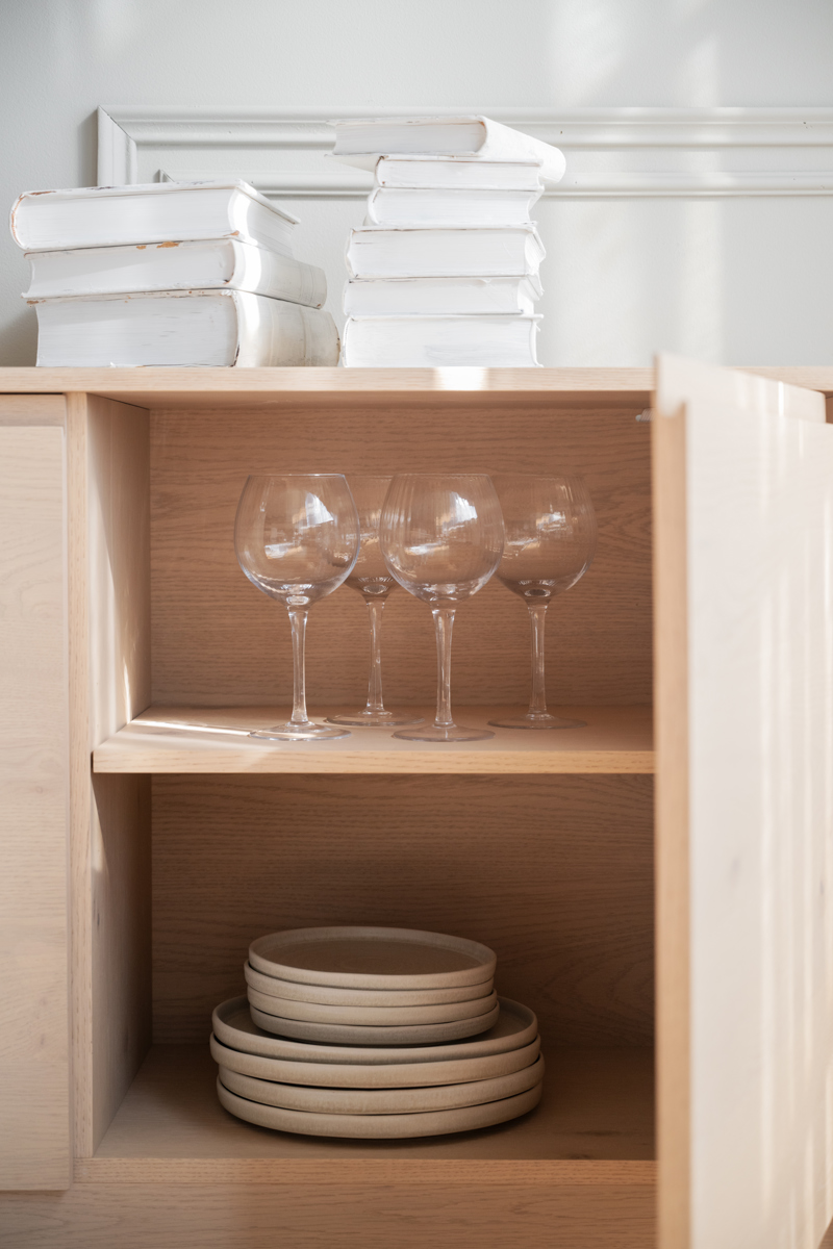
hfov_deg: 21.9
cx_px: 416
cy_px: 624
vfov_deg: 32.4
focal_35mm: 62
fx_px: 2152
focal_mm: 62
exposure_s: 1/250
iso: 500
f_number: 4
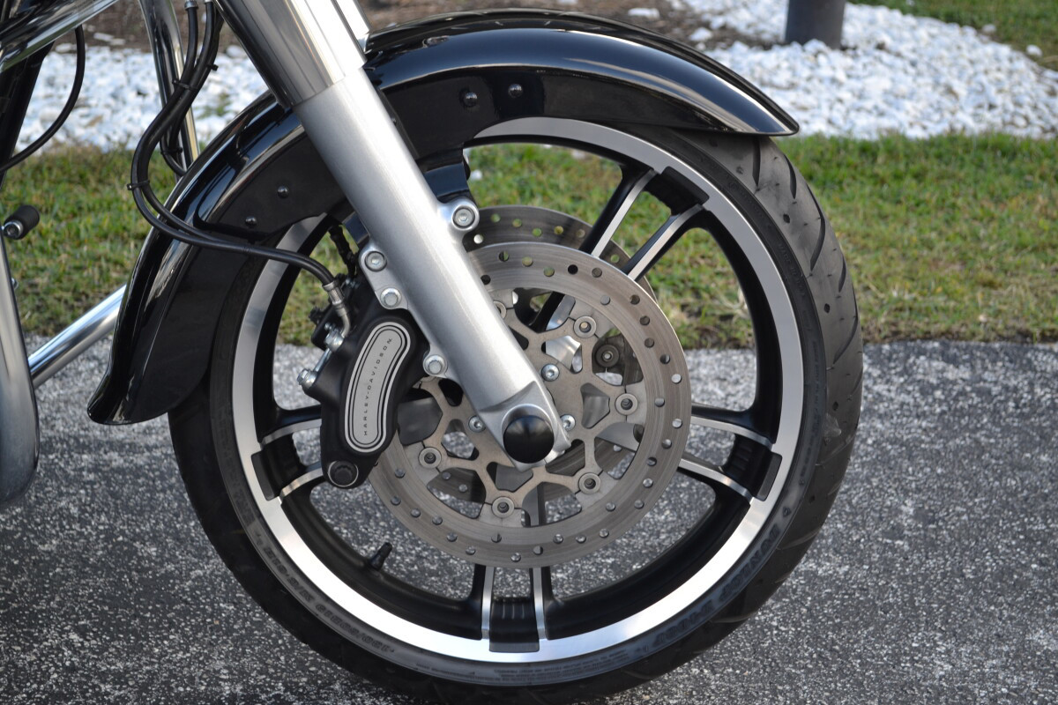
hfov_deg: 30.5
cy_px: 352
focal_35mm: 66
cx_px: 529
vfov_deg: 20.6
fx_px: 1940
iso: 160
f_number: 5.6
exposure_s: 1/125
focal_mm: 44
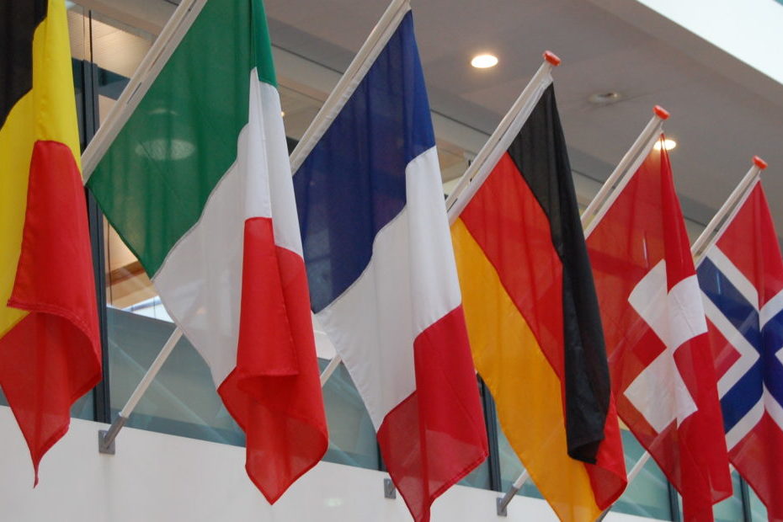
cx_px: 392
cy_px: 261
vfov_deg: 18.9
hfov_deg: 28.1
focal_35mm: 72
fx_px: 1566
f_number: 5.6
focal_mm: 48
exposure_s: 1/40
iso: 800
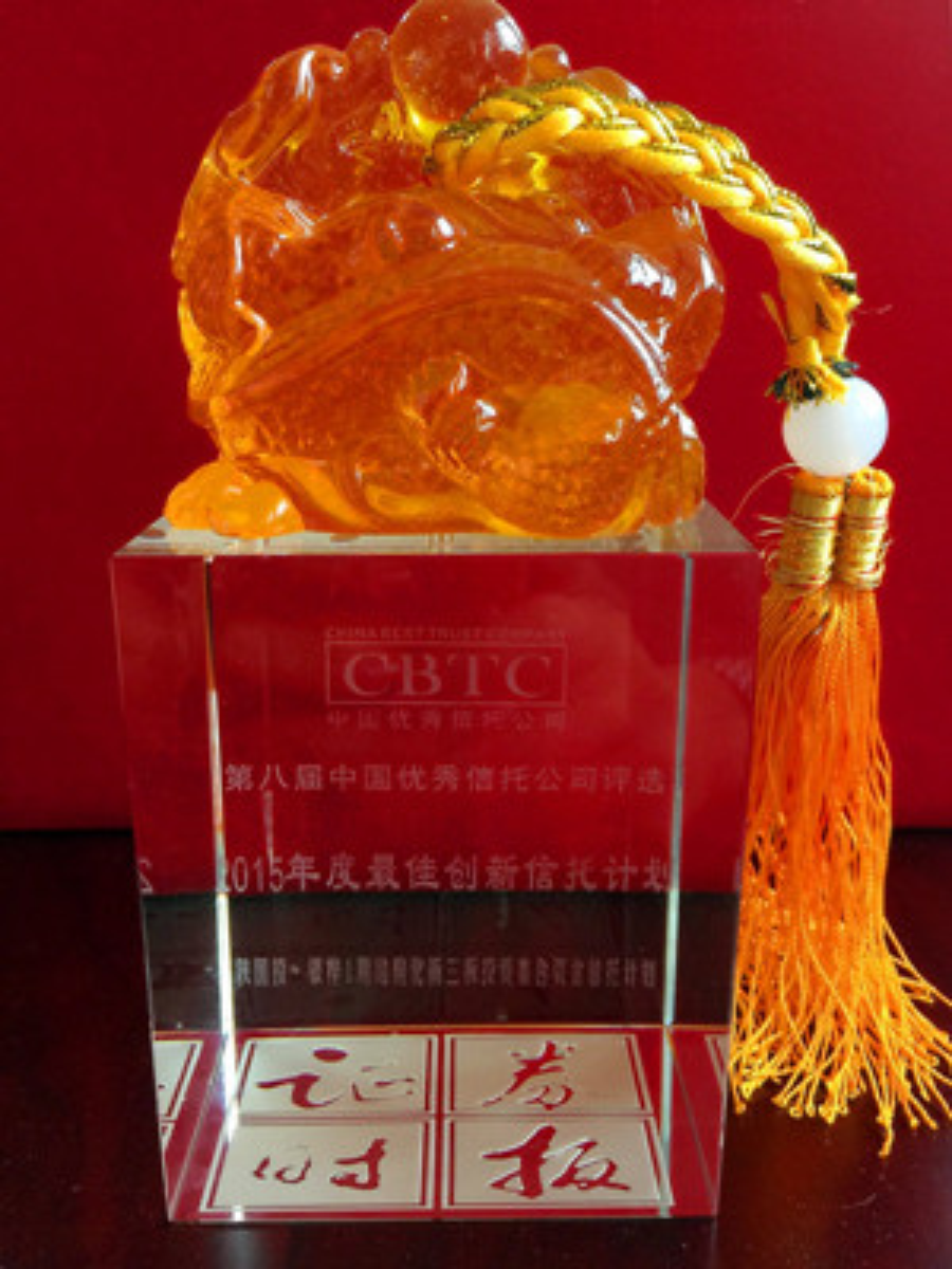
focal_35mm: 29
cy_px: 634
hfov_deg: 48.2
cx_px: 476
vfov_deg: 61.7
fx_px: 1063
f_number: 2.2
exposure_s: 1/15
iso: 32
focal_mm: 4.15
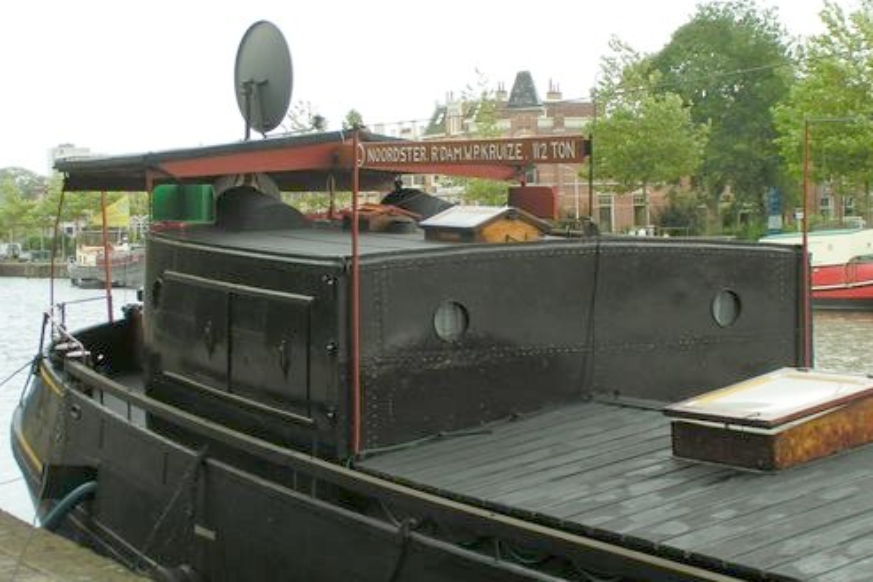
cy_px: 260
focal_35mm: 68
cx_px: 437
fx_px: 1649
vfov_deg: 20.0
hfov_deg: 29.7
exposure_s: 1/200
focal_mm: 10
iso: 50
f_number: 5
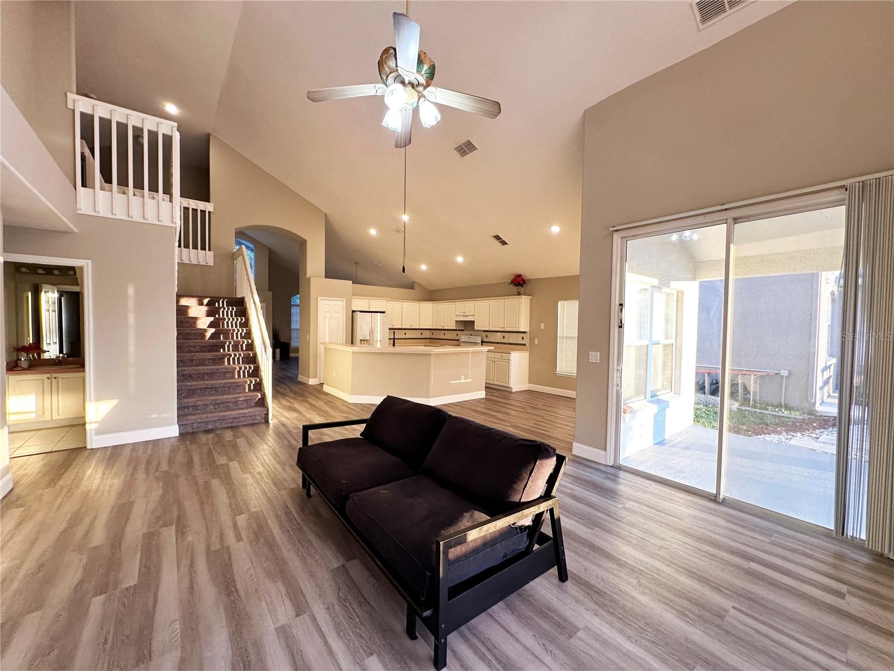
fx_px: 362
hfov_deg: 102.1
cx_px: 447
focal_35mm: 14
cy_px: 336
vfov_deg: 85.7
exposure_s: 1/120
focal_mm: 2.22
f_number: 2.2
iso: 160
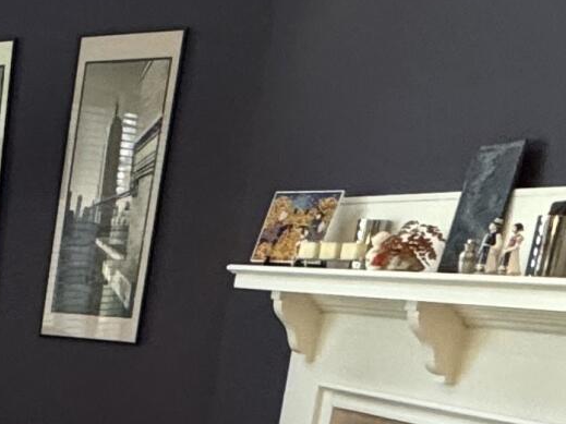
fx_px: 1324
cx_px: -468
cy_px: 586
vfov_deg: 16.9
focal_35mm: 81
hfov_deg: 18.5
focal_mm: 2.22
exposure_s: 1/60
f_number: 2.2
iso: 250
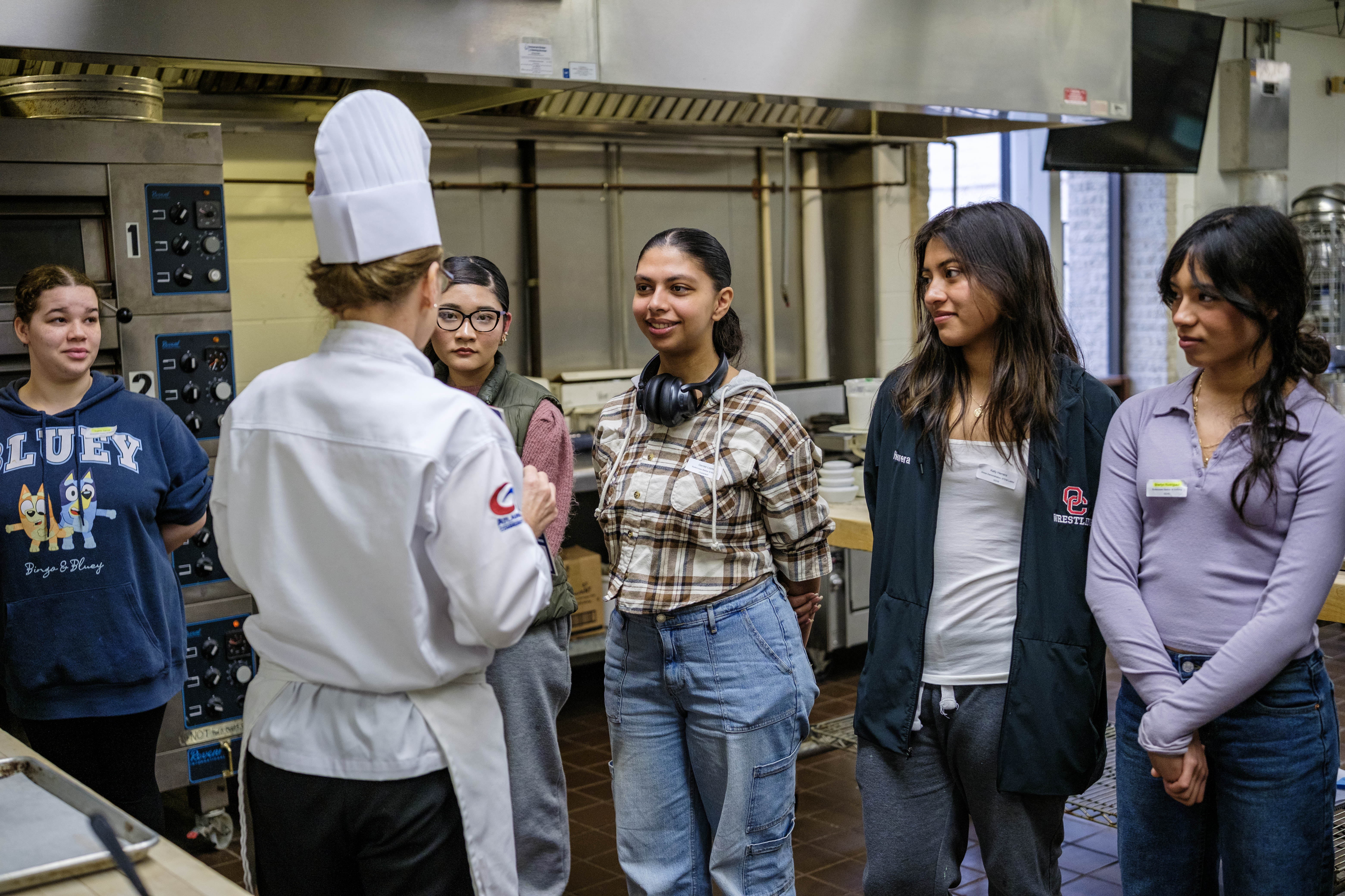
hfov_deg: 47.4
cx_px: 672
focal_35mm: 41
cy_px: 448
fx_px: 1532
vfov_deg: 32.6
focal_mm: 27
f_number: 1.6
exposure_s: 1/300
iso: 800
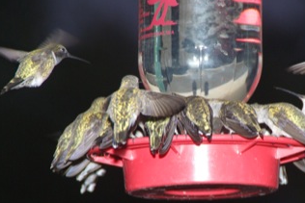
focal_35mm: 713
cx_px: 222
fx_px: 6043
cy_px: 152
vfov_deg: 1.9
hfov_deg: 2.9
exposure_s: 1/90
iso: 400
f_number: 8
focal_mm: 250
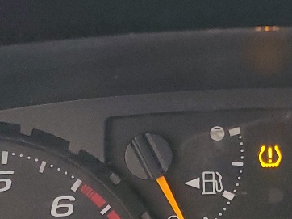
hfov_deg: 17.0
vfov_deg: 12.8
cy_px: 187
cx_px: 223
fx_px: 969
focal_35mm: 115
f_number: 1.5
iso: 406
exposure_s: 1/60.2
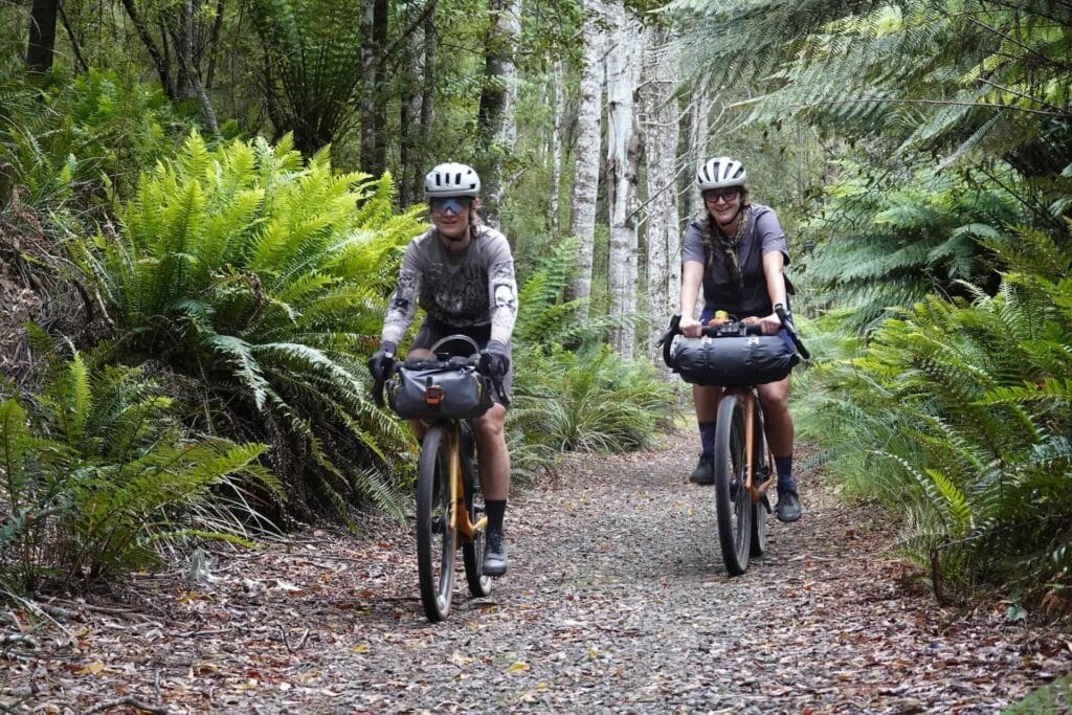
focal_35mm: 84
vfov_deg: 16.3
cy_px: 358
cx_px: 536
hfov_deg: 24.2
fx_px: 2502
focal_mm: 30.85
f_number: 4
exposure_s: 1/100
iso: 640
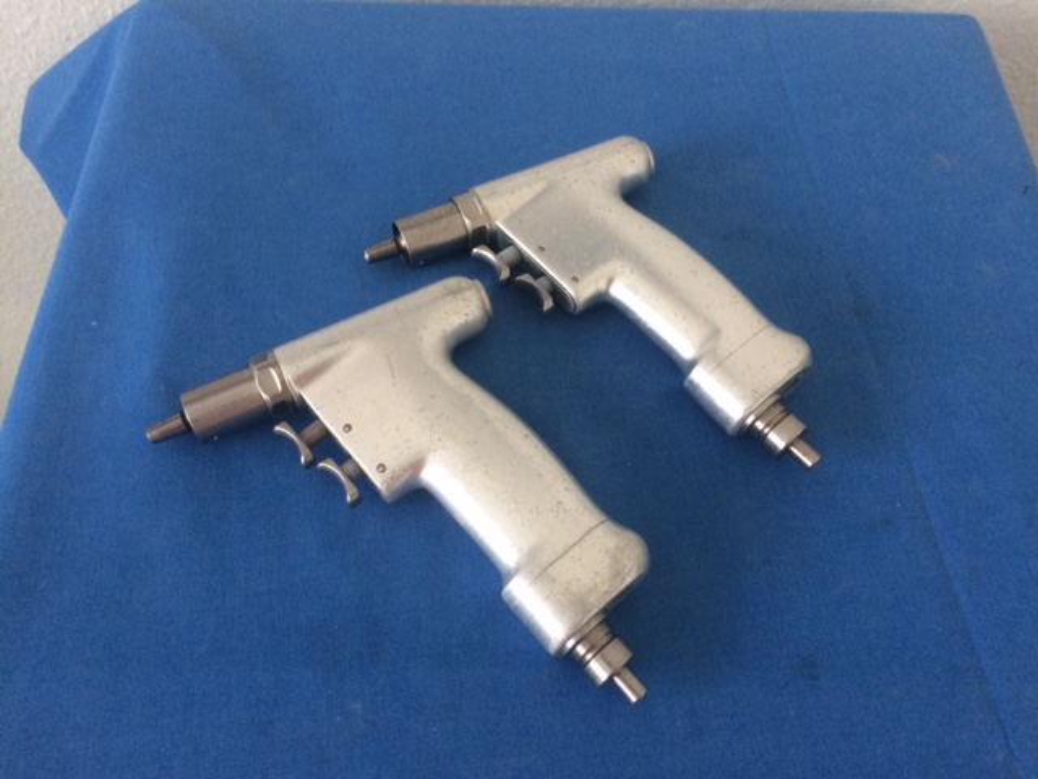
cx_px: 519
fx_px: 870
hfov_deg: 61.7
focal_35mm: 29
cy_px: 390
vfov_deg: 48.2
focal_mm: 4.15
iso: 125
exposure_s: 1/30
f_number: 2.2
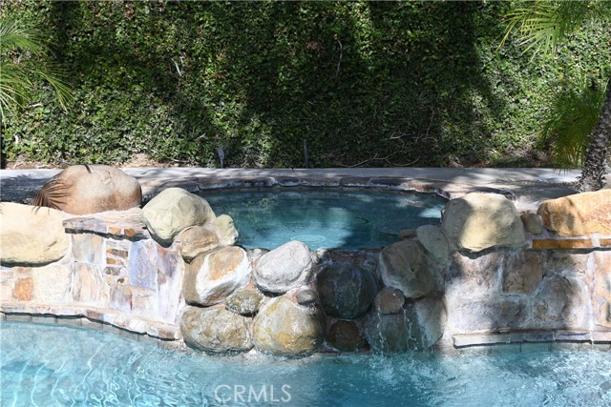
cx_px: 306
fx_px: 917
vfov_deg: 25.1
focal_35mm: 54
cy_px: 204
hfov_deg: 36.9
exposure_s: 1/320
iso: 100
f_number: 6.3
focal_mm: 36
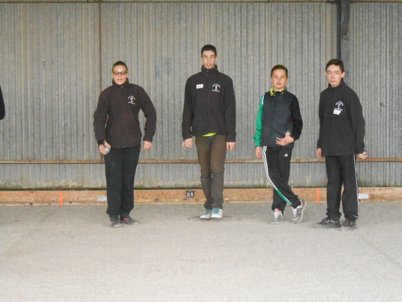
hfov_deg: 21.1
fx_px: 1080
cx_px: 201
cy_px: 151
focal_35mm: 93
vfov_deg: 15.9
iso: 1000
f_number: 4.6
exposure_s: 1/60
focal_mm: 16.5
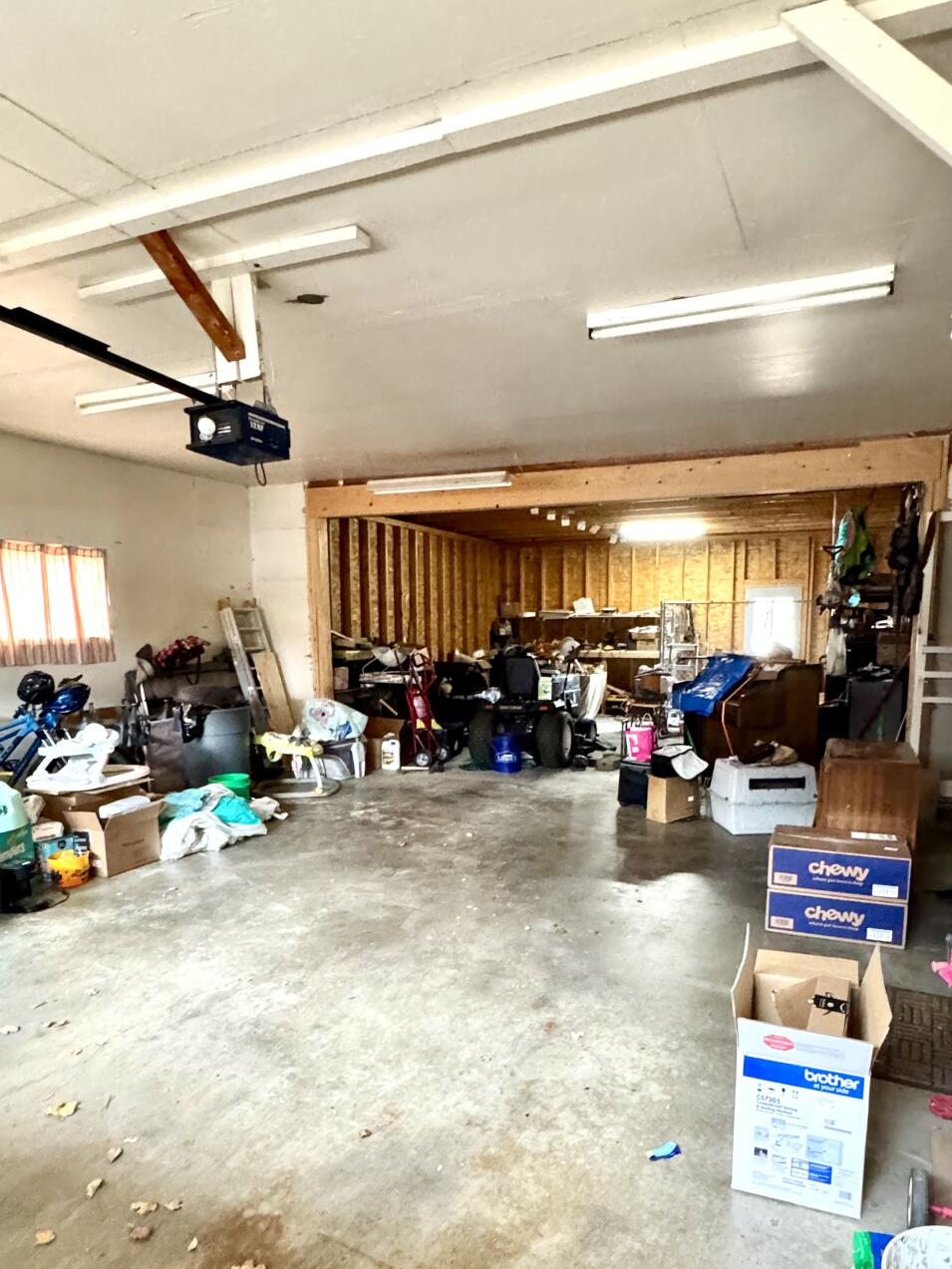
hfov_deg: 61.0
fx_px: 807
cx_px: 524
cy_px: 740
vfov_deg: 75.8
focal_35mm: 22
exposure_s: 1/60
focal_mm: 2.22
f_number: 2.2
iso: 1250
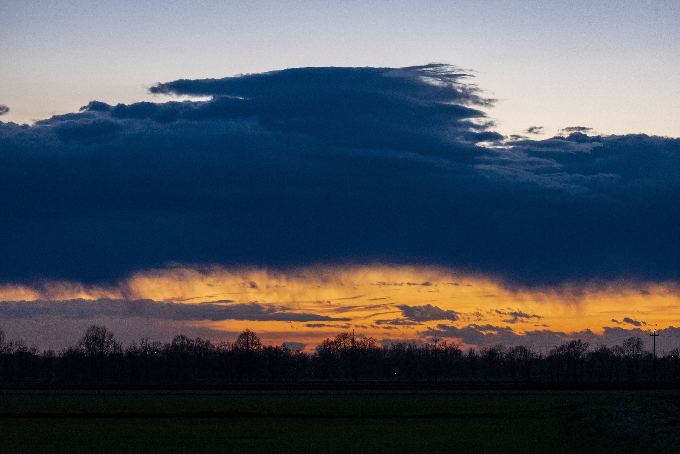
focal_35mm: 161
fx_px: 3041
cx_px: 340
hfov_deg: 12.8
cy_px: 227
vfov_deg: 8.5
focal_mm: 107.3
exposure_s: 1/125
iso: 1600
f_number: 6.4
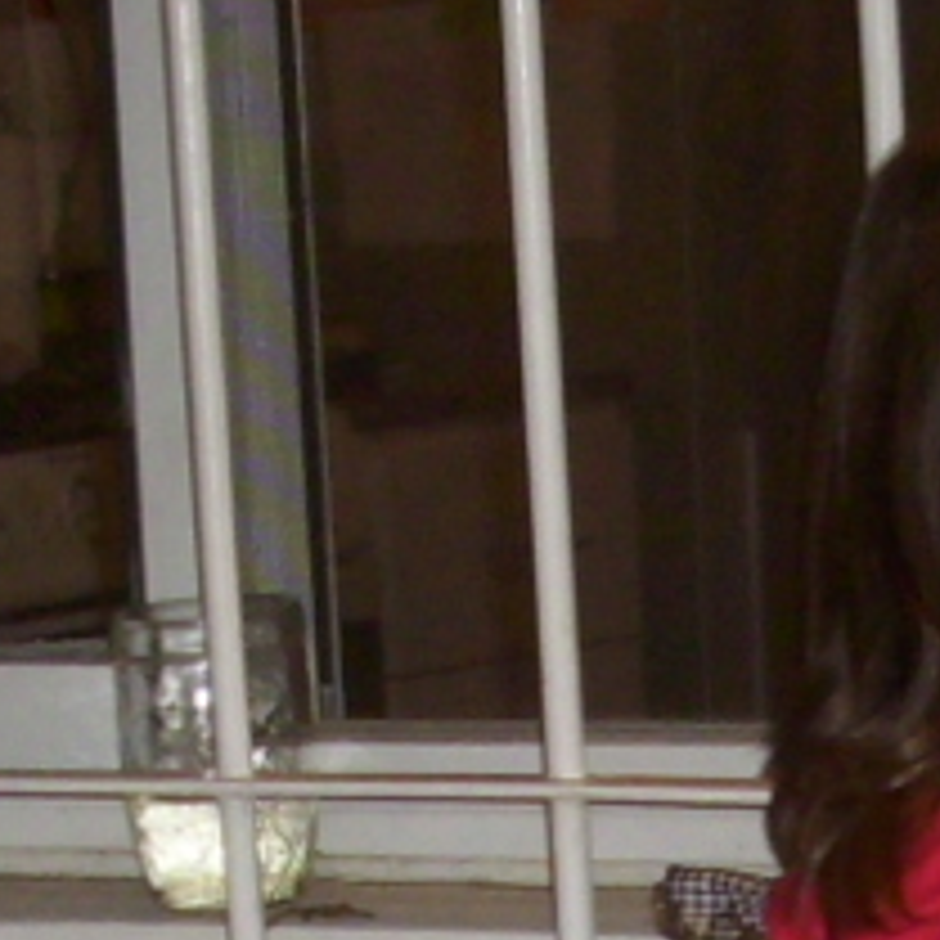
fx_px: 6452
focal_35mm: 210
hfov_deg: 8.3
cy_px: 1884
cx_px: 944
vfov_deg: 8.0
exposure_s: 1/30
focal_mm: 6.2
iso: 100
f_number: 2.8
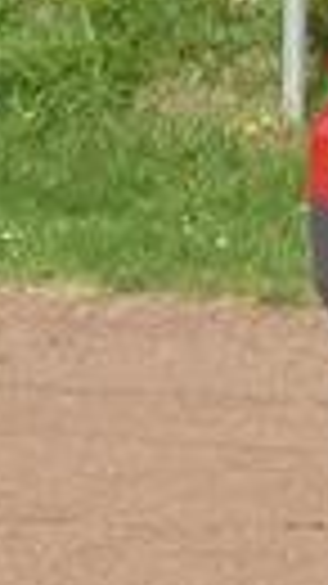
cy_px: 238
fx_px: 18238
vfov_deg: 1.8
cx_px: 1330
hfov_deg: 1.0
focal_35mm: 1178
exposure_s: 1/500
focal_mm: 31.3
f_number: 5.4
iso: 100
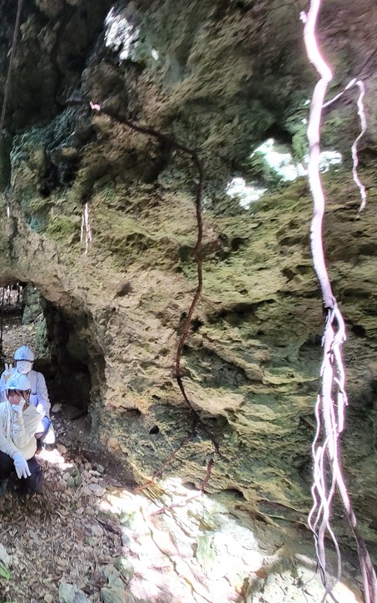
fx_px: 312
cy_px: 311
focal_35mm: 19
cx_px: -35
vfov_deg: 88.0
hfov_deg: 46.4
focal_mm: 2.2
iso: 400
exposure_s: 1/33
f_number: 2.2
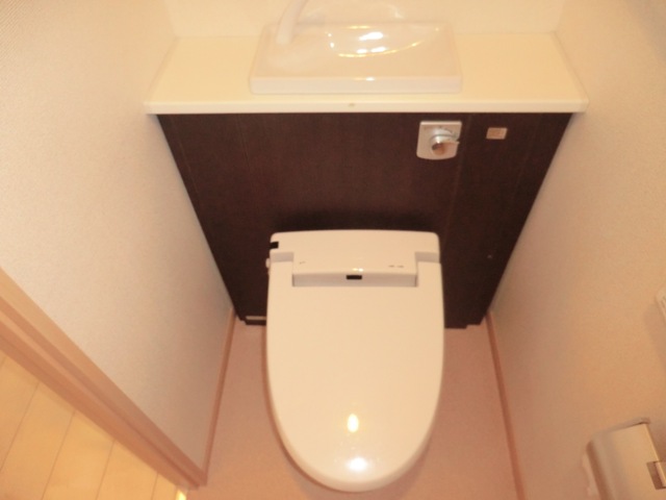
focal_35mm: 24
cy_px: 250
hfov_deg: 71.6
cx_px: 333
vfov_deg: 56.8
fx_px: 462
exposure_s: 1/60
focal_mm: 4.3
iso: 400
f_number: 3.2
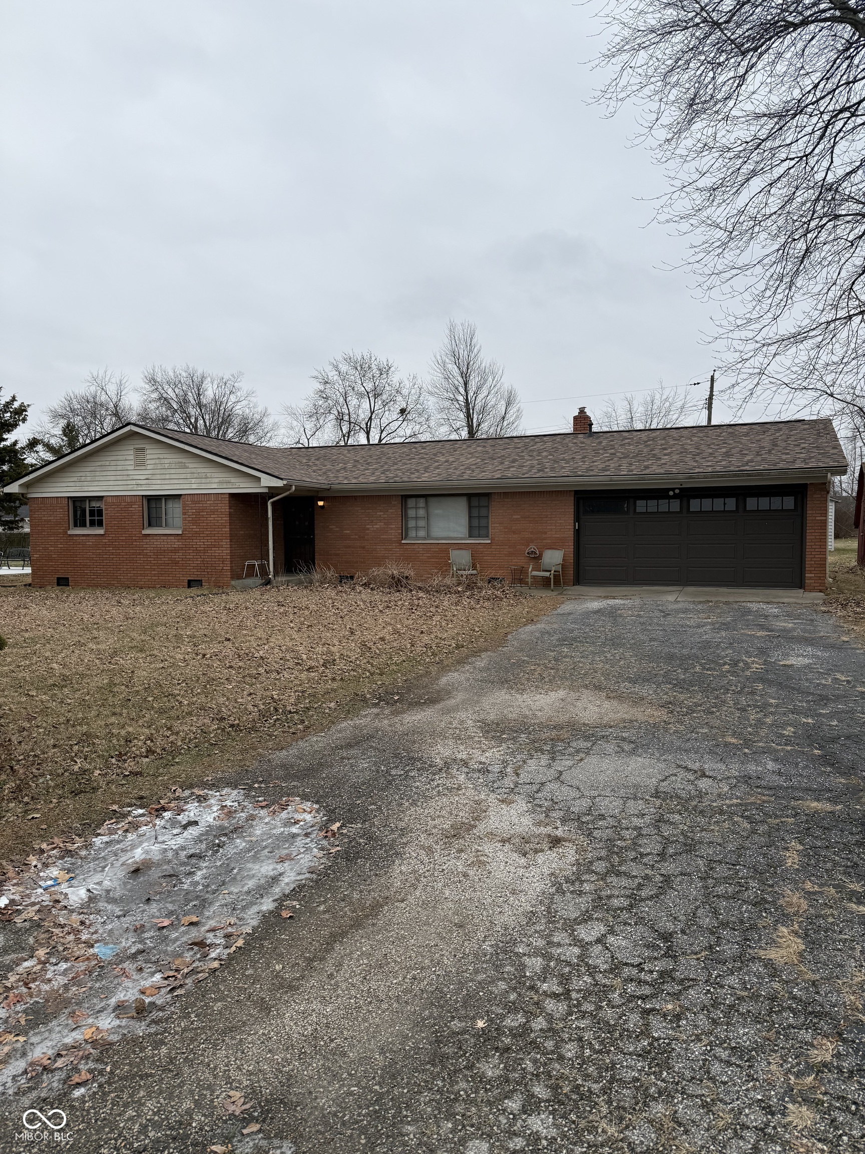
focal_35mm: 24
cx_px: 432
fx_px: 800
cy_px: 577
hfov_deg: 56.8
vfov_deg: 71.6
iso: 80
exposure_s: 1/2000
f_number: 1.78
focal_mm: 6.76
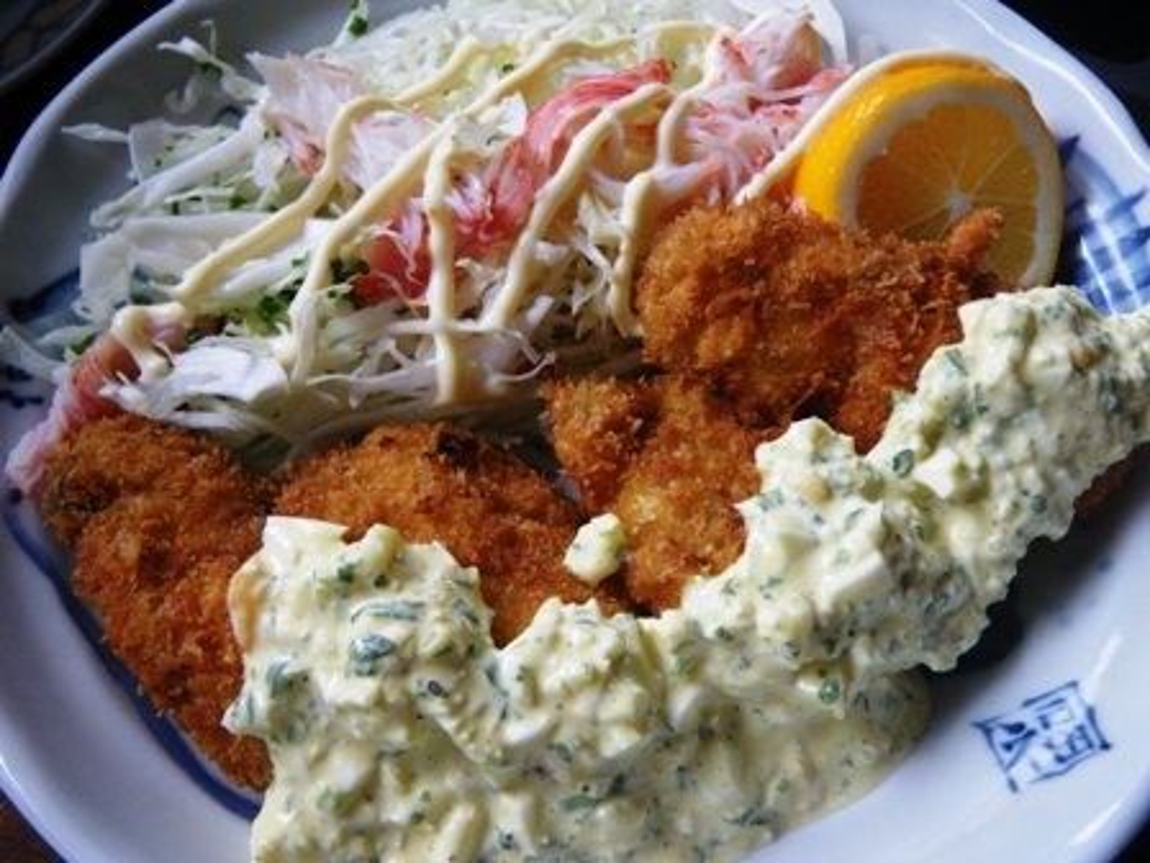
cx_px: 575
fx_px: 1130
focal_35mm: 34
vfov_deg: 41.8
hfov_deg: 54.0
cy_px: 432
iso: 250
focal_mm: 6.1
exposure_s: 1/50
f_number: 3.8
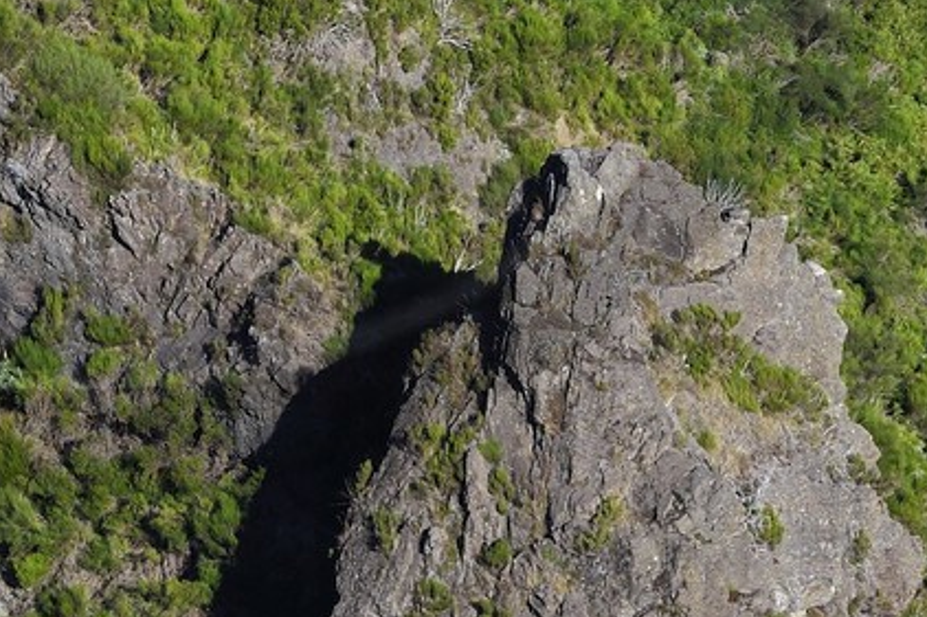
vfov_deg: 1.8
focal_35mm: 759
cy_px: -416
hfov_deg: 2.7
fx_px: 19536
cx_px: 68
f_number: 11
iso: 200
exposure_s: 1/320
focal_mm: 200
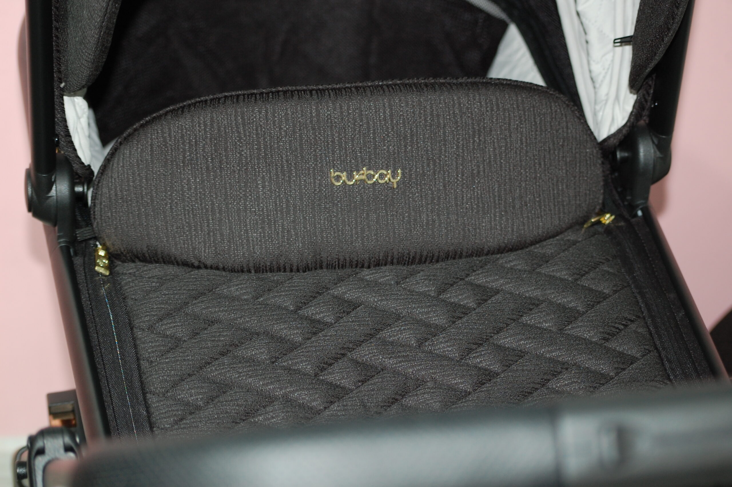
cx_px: 366
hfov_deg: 24.6
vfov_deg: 16.5
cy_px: 244
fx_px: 1676
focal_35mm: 82
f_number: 4
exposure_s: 1/60
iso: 400
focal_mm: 55
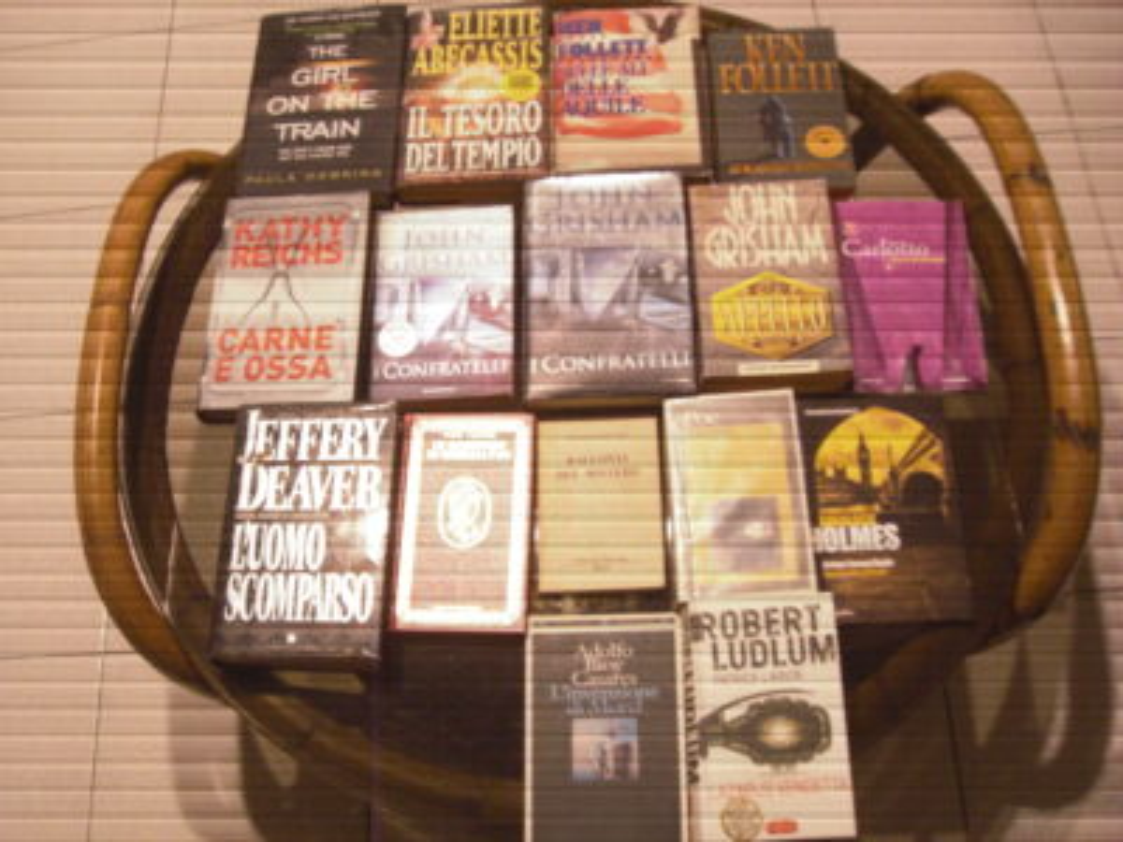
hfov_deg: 49.0
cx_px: 562
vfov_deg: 37.7
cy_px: 421
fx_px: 1233
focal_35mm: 38
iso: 200
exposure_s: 1/5
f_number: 2.7
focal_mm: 6.2
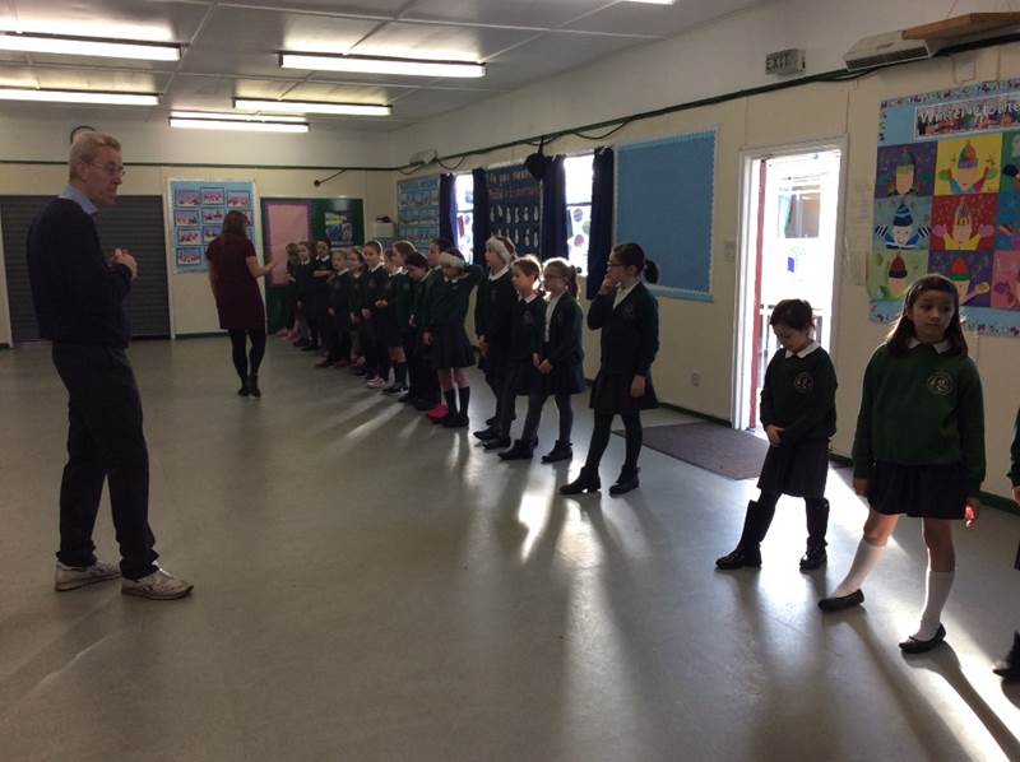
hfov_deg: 56.9
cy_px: 381
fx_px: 942
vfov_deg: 44.1
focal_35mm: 32
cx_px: 510
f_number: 2.4
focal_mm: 3.3
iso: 40
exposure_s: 1/50
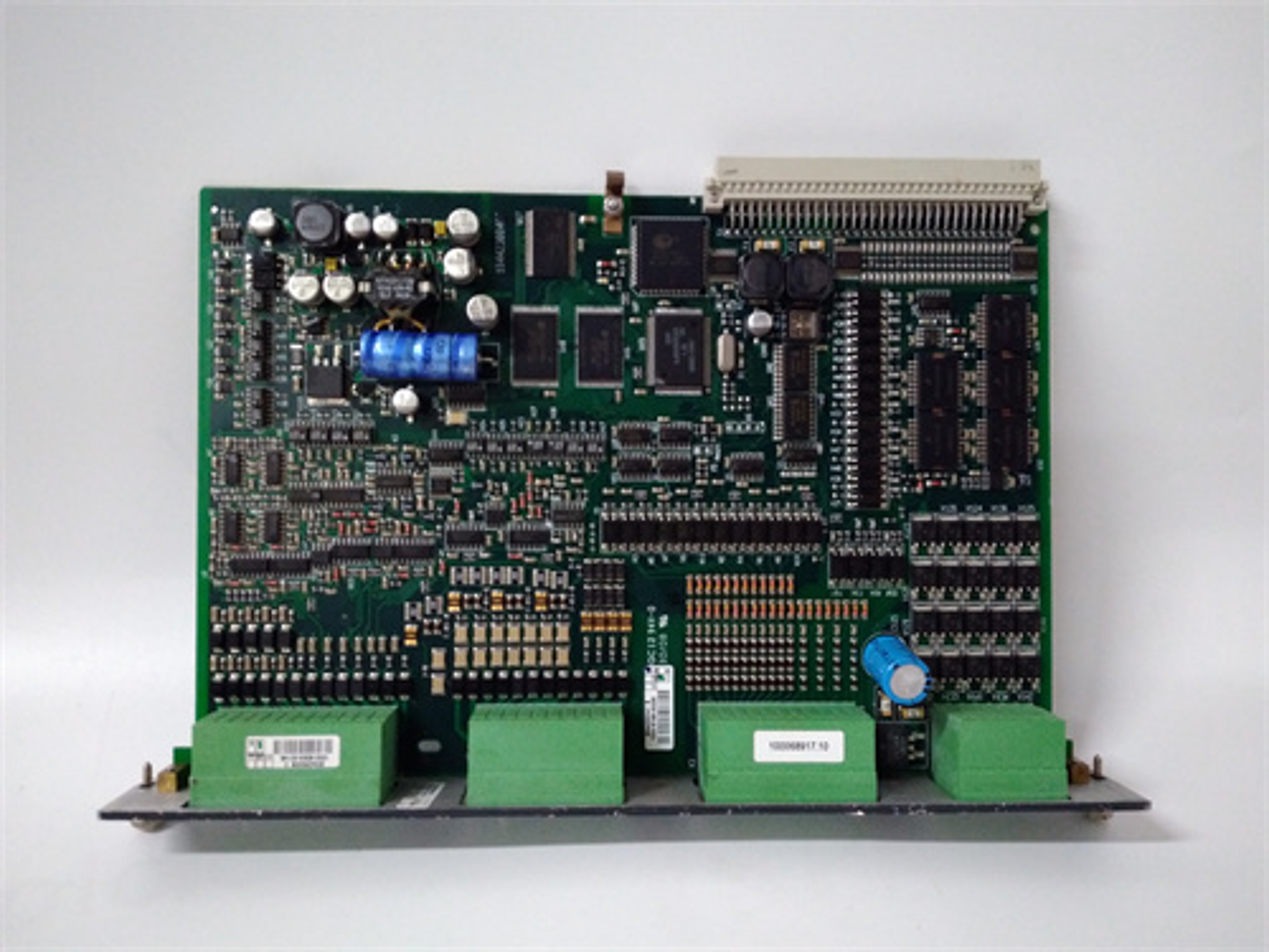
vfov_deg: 51.4
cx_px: 634
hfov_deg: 65.3
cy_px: 476
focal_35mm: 27
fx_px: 990
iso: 759
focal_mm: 3.79
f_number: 2
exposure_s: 1/33
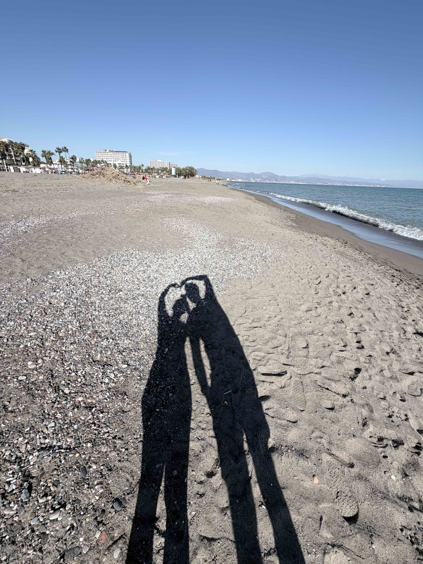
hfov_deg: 85.7
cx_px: 212
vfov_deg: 102.1
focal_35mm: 14
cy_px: 282
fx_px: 228
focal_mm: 2.22
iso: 20
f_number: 2.2
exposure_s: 1/1125
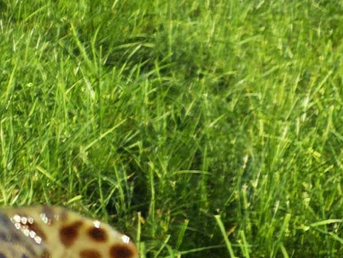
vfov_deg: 9.8
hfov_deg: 10.5
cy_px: 2
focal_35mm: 151
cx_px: -584
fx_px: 1497
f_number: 1.8
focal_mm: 5.4
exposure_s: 1/588
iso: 25
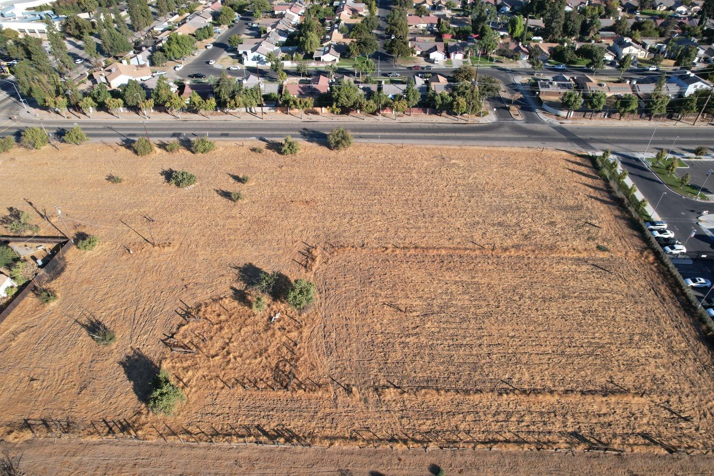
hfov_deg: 78.6
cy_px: 238
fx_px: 436
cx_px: 357
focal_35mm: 22
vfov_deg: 57.2
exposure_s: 1/1000
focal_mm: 8.38
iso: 100
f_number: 2.8
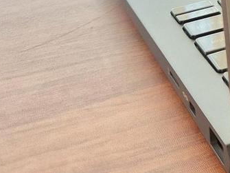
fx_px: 731
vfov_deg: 12.1
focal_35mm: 110
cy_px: -165
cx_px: 462
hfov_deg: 14.7
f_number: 1.8
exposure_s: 1/120
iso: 250
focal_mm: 5.4
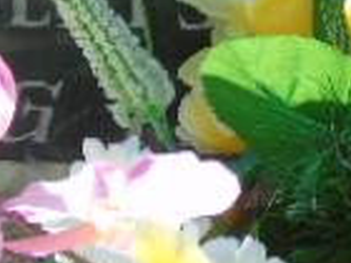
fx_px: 5019
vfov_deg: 3.0
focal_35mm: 495
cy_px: 50
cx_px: 336
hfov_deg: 4.0
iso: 80
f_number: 4.4
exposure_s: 1/250
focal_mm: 19
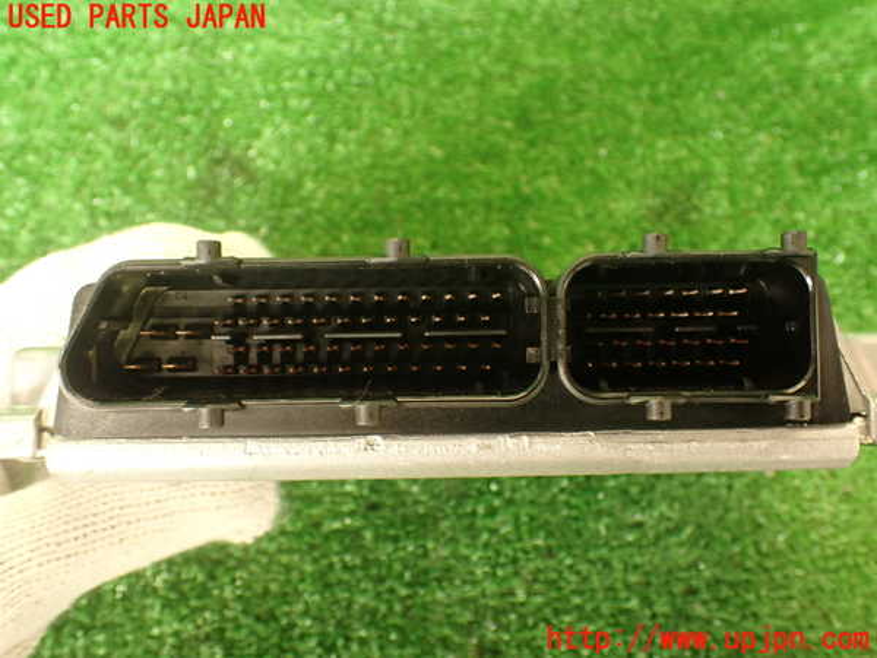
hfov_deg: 56.8
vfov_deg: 44.2
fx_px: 811
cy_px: 329
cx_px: 438
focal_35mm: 32
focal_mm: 5.79
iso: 400
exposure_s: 1/30
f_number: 2.4
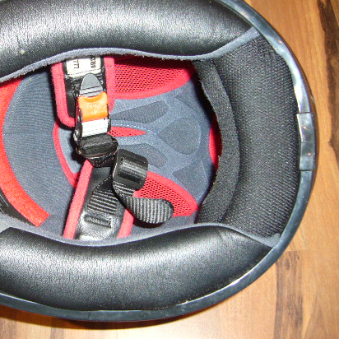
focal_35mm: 48
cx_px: 77
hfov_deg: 34.5
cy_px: 147
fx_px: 532
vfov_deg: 35.3
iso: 100
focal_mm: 5.8
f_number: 2.8
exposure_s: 1/30
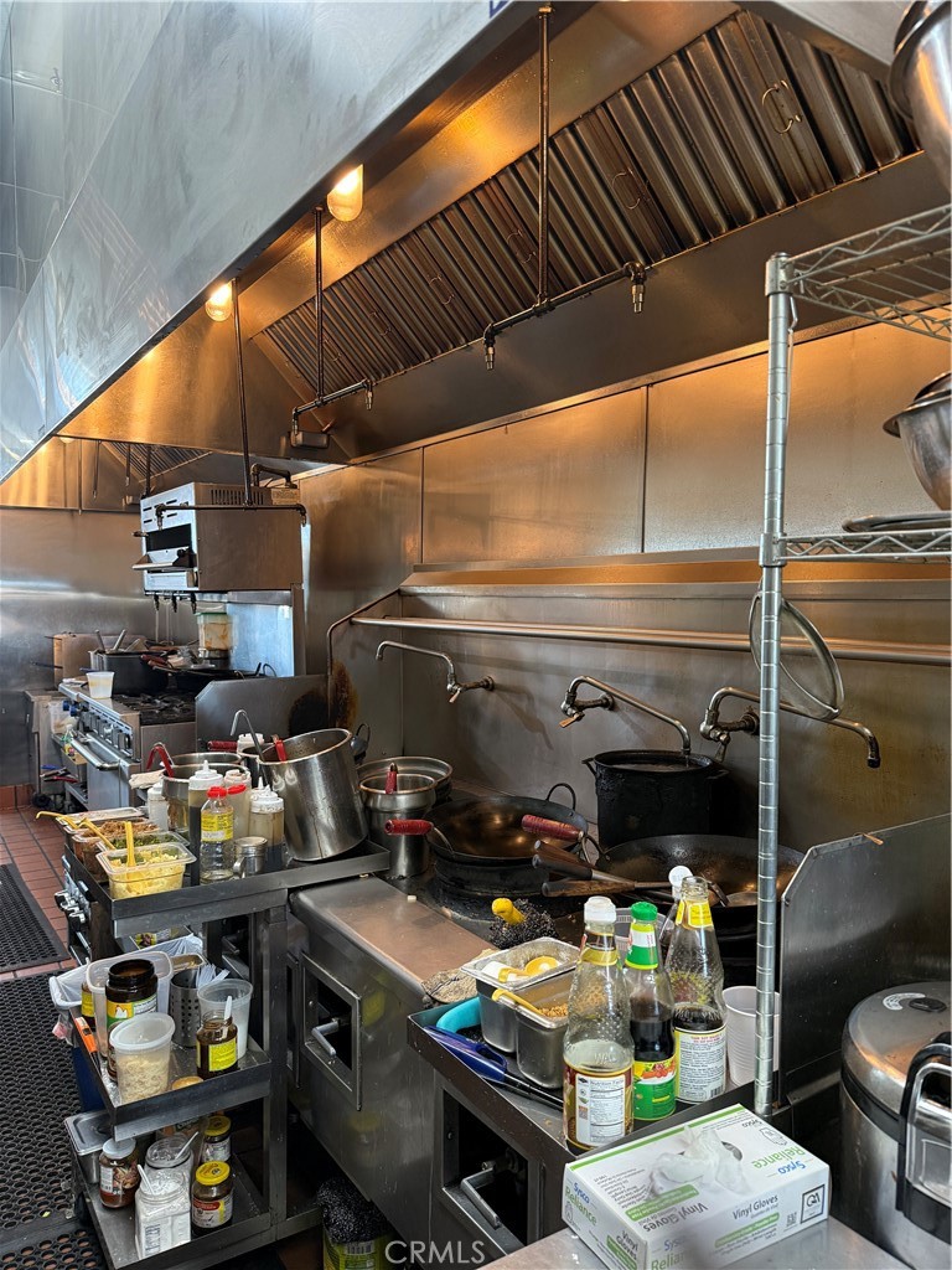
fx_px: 880
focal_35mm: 24
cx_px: 476
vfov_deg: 71.6
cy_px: 635
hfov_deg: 56.8
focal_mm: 6.76
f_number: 1.78
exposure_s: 1/60
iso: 250
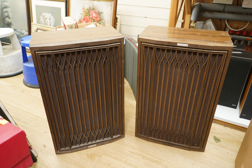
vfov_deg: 46.3
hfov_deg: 65.5
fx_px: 196
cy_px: 84
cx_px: 126
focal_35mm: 28
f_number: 3.5
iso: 2500
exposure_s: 1/100
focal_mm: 28
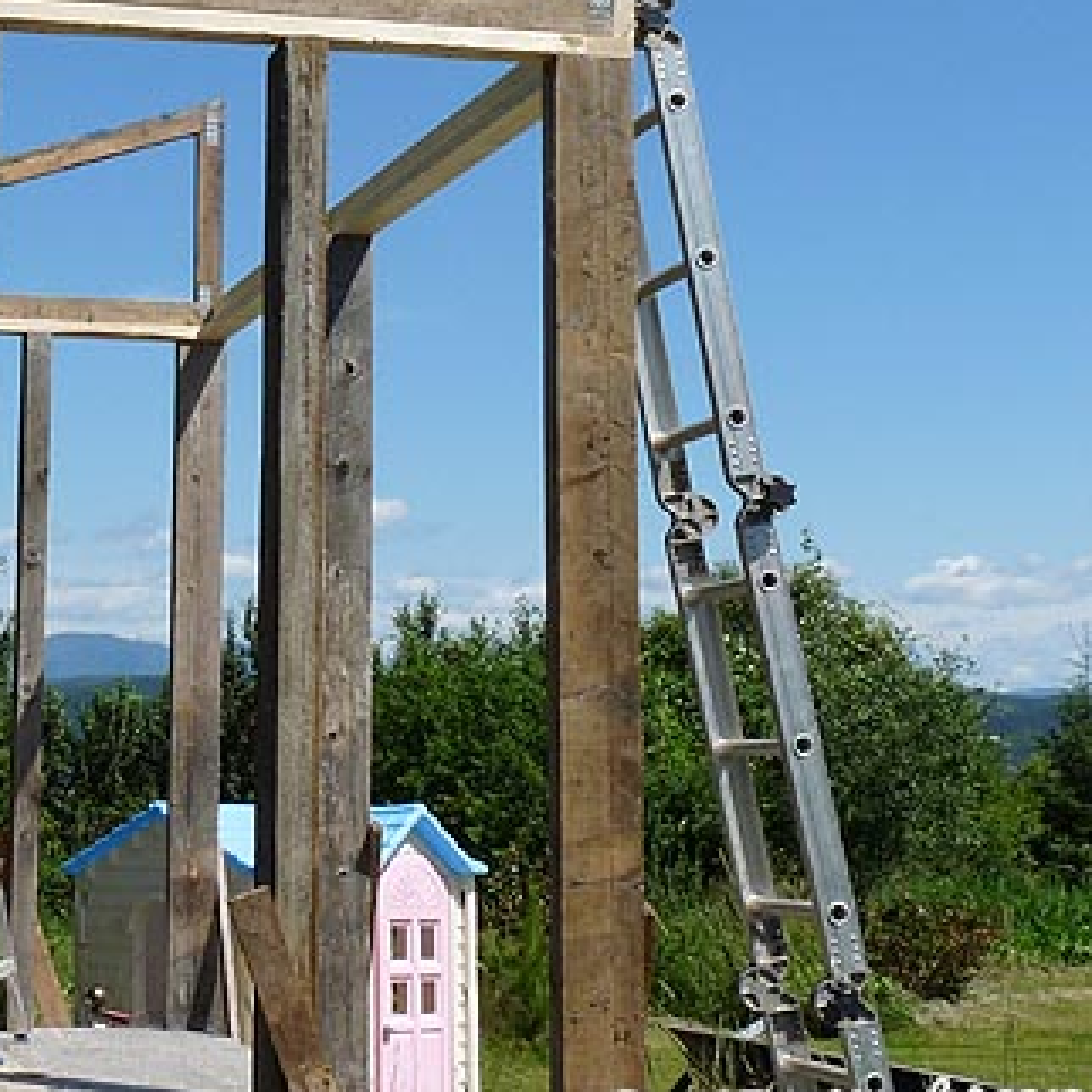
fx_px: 2570
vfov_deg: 23.9
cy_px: 359
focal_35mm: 72
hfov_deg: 23.3
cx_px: 95
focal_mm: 4.8
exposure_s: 1/400
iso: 100
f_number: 6.3
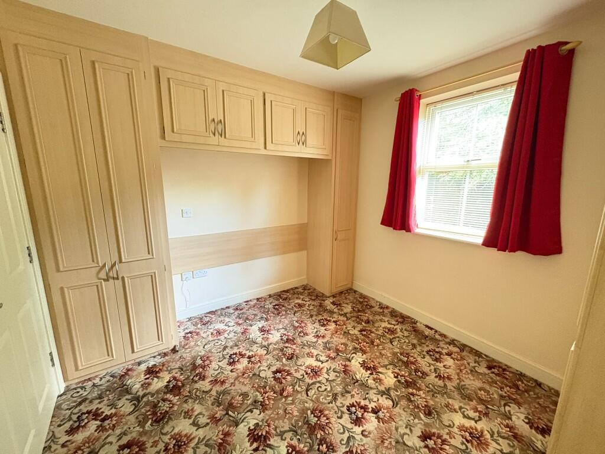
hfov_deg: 102.1
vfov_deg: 85.7
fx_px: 245
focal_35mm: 14
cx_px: 302
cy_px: 227
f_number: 2.2
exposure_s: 1/31
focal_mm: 2.22
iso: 1000
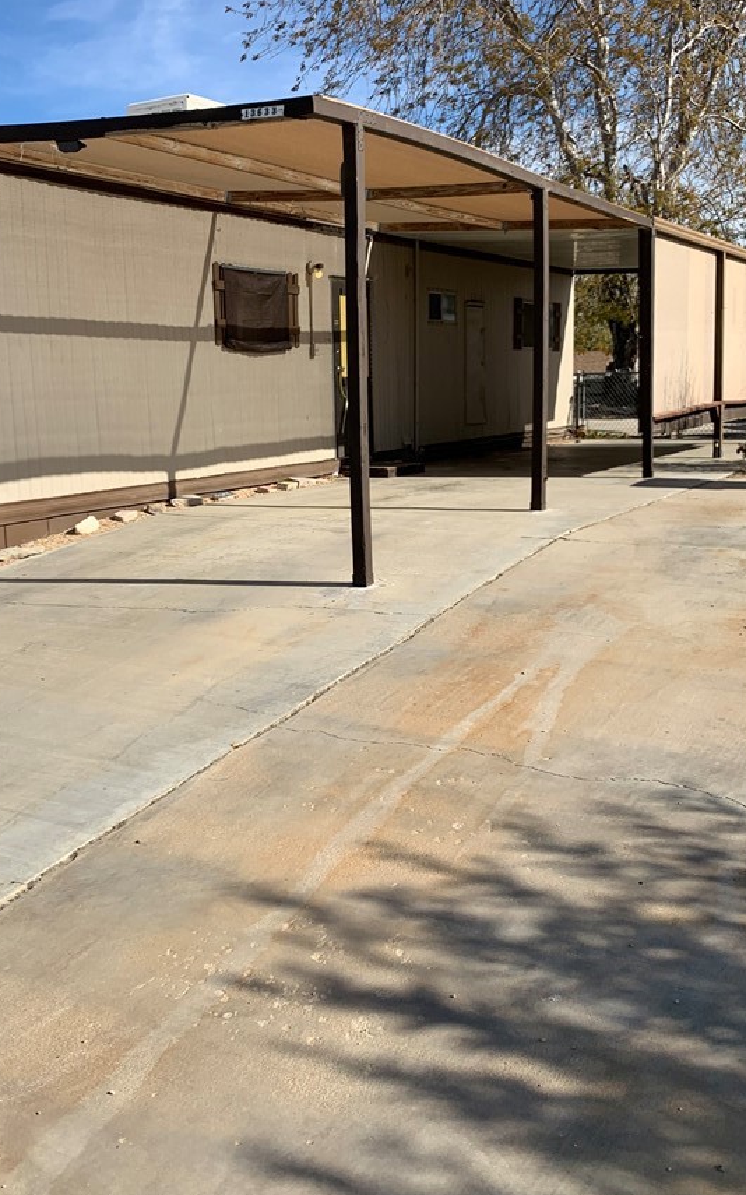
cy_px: 534
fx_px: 1074
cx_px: 314
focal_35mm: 33
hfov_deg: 38.2
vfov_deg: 58.0
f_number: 1.8
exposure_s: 1/2545
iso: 25
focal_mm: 4.25
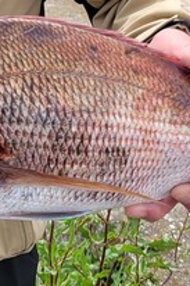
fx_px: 888
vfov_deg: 17.7
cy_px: -26
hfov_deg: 12.1
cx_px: 31
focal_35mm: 112
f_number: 1.8
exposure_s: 1/1513
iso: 40
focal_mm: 5.4
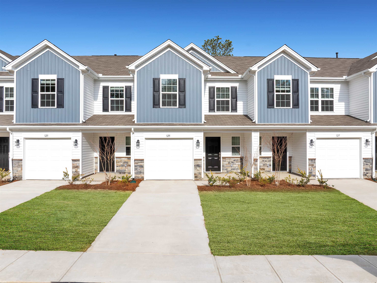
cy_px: 142
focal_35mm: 24
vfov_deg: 56.8
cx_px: 188
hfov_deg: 71.6
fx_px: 261
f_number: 8
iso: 100
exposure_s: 1/640
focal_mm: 12.29
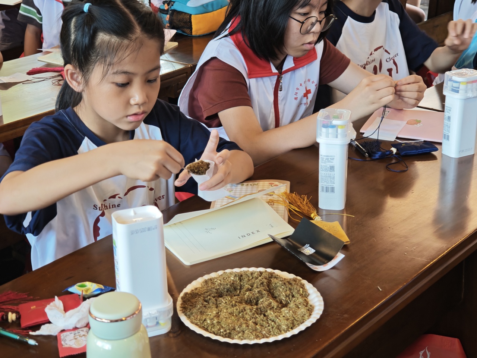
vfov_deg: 23.7
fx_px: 854
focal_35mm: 62
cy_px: 179
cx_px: 238
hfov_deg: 31.2
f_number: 2
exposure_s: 1/50
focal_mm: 9
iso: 800
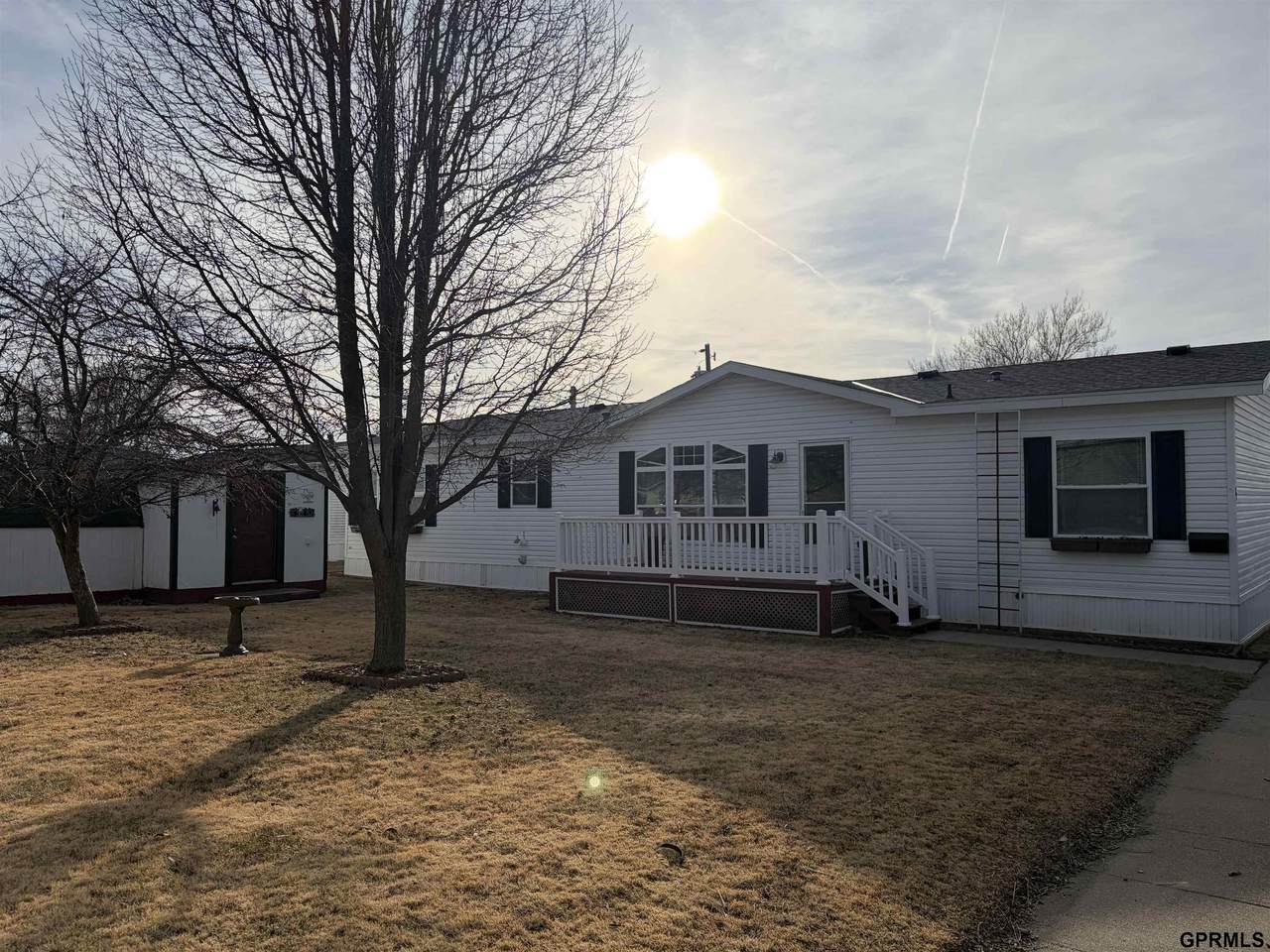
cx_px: 635
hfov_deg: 67.3
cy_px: 476
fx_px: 954
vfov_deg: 53.1
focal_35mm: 26
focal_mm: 5.96
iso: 50
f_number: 1.6
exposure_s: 1/10101
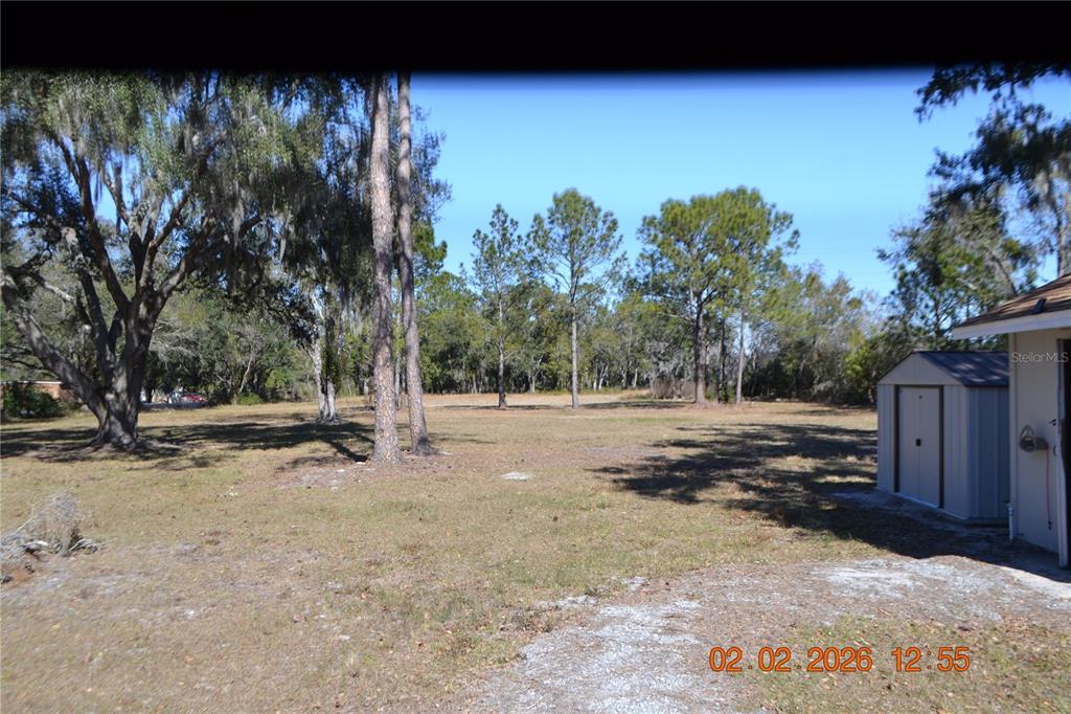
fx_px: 803
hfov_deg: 67.4
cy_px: 357
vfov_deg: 47.9
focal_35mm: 27
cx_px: 536
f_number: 7.1
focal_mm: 18
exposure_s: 1/200
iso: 100
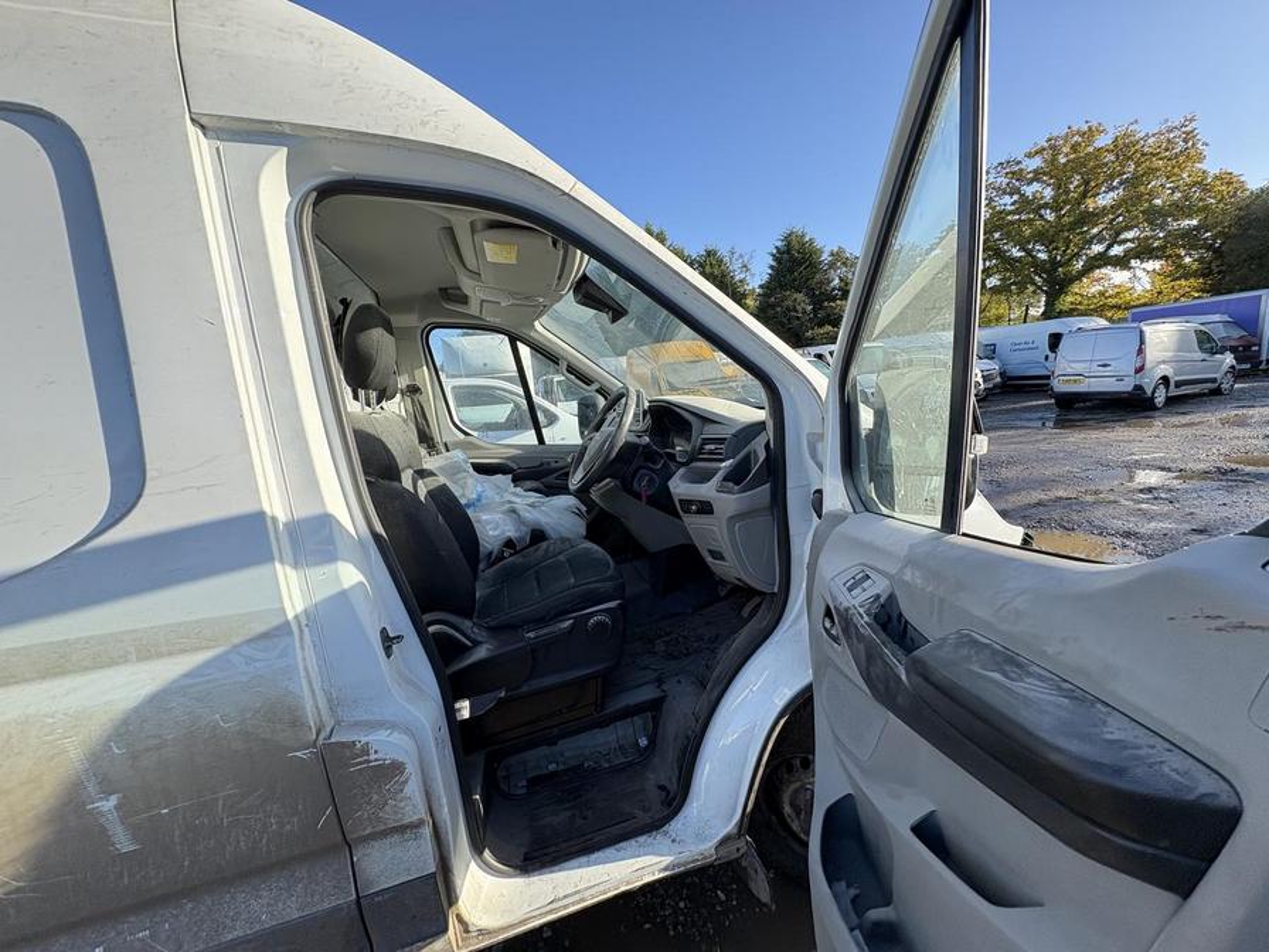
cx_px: 634
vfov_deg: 85.7
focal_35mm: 14
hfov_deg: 102.1
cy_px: 476
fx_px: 513
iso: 64
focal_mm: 2.22
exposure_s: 1/299
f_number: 2.2
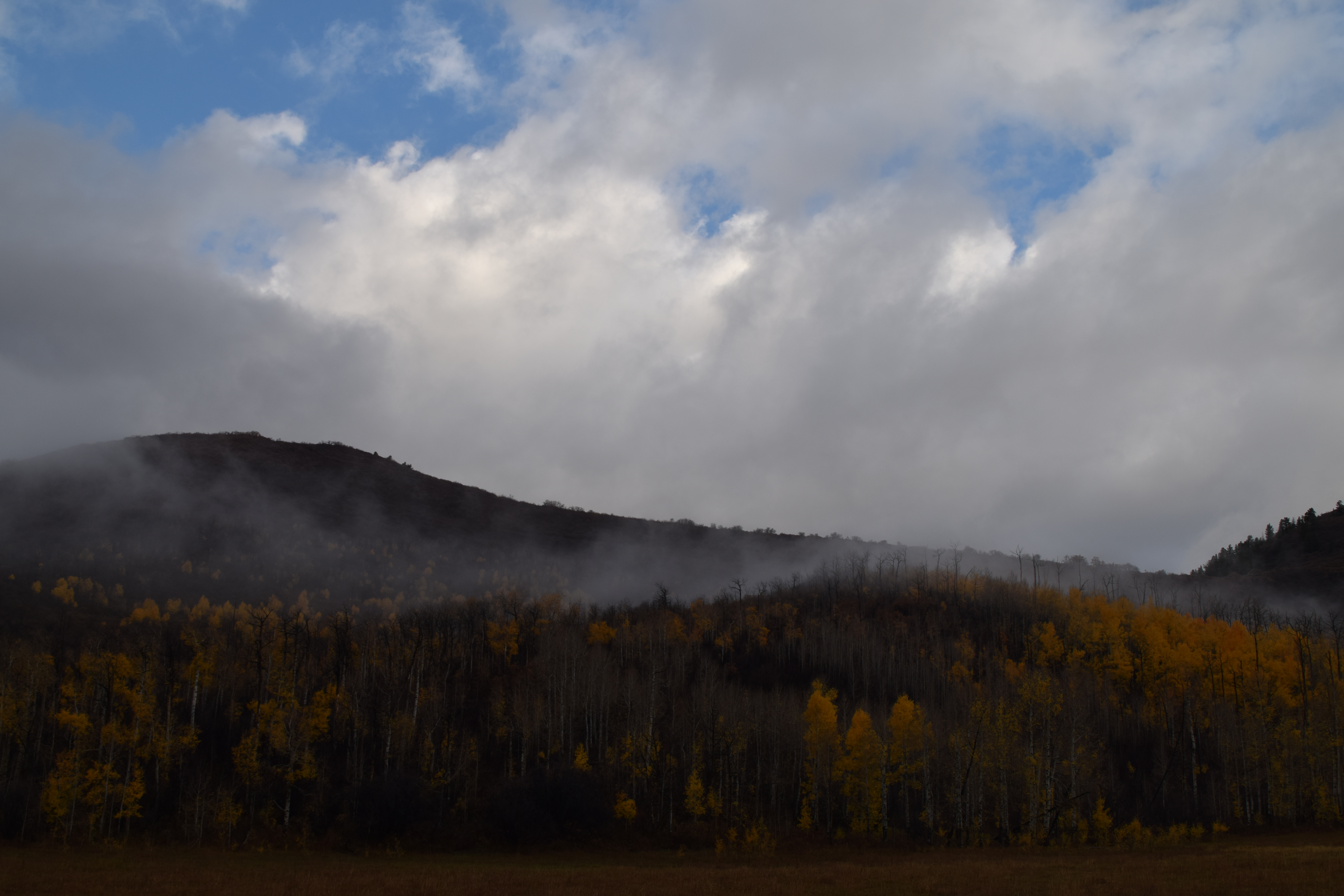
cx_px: 672
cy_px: 448
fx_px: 1400
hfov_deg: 51.3
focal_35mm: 38
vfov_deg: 35.5
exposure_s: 1/125
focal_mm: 25
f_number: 8
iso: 100
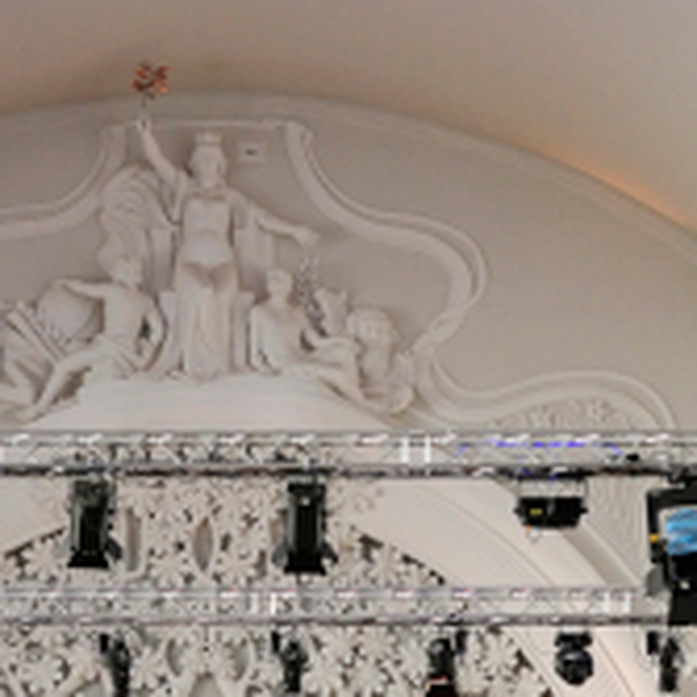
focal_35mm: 128
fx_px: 2916
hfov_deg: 13.6
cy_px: 580
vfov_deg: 13.5
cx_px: 288
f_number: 4
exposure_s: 1/160
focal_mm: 28
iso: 400
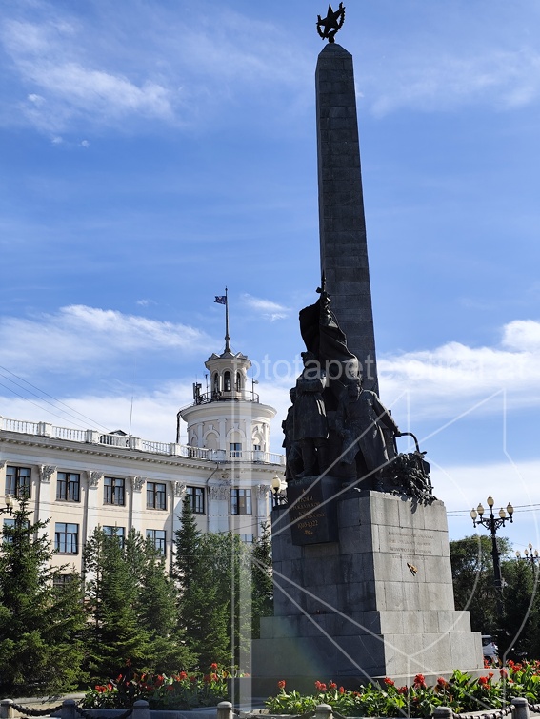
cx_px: 270
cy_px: 360
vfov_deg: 41.2
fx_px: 957
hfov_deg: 31.5
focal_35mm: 46
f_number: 1.65
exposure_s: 1/1156
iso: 50
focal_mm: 6.19
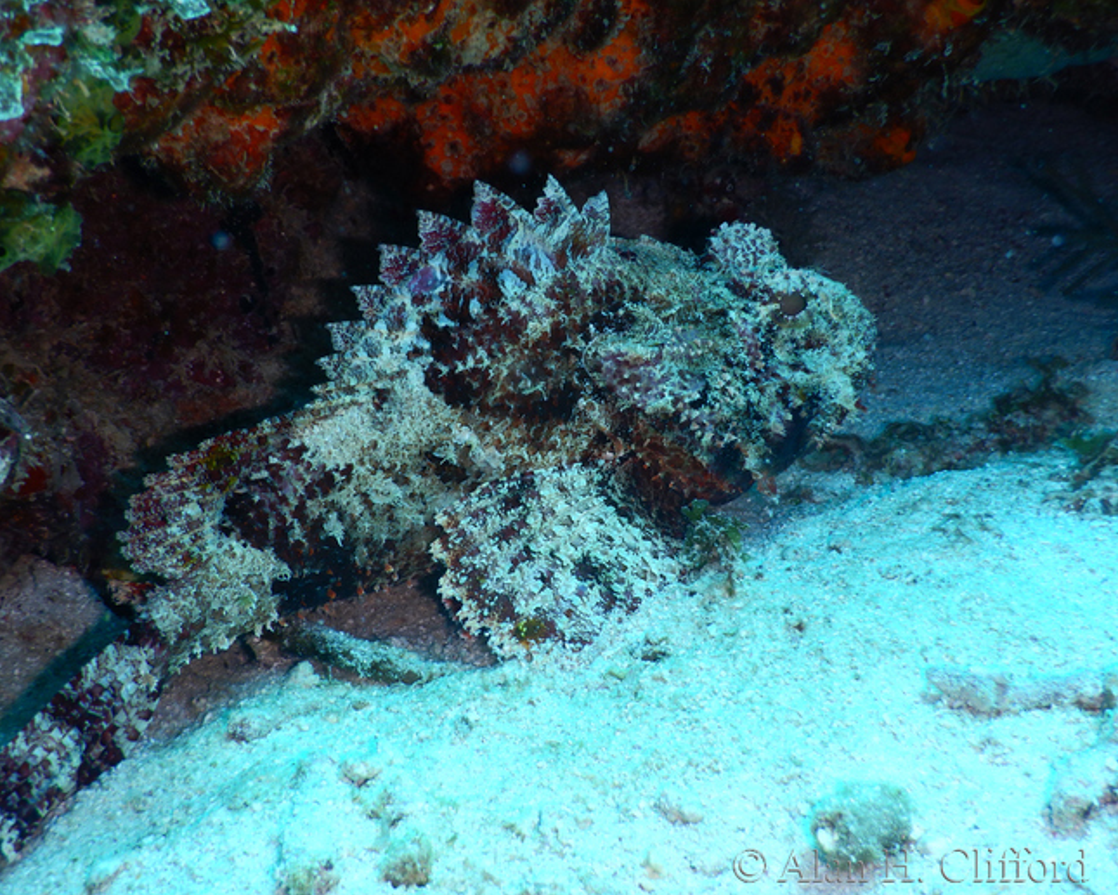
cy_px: 452
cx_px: 532
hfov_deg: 50.3
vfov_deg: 41.2
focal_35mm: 36
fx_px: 1191
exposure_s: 1/125
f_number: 4.2
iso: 125
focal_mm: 6.1
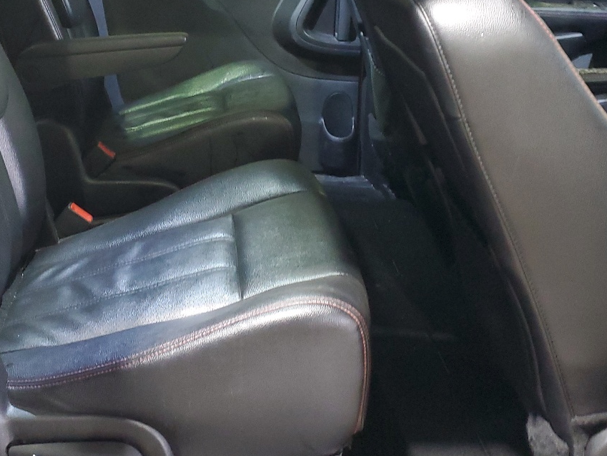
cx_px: 213
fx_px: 859
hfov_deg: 38.6
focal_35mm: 49
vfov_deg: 29.0
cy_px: 93
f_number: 1.5
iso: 296
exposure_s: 1/15
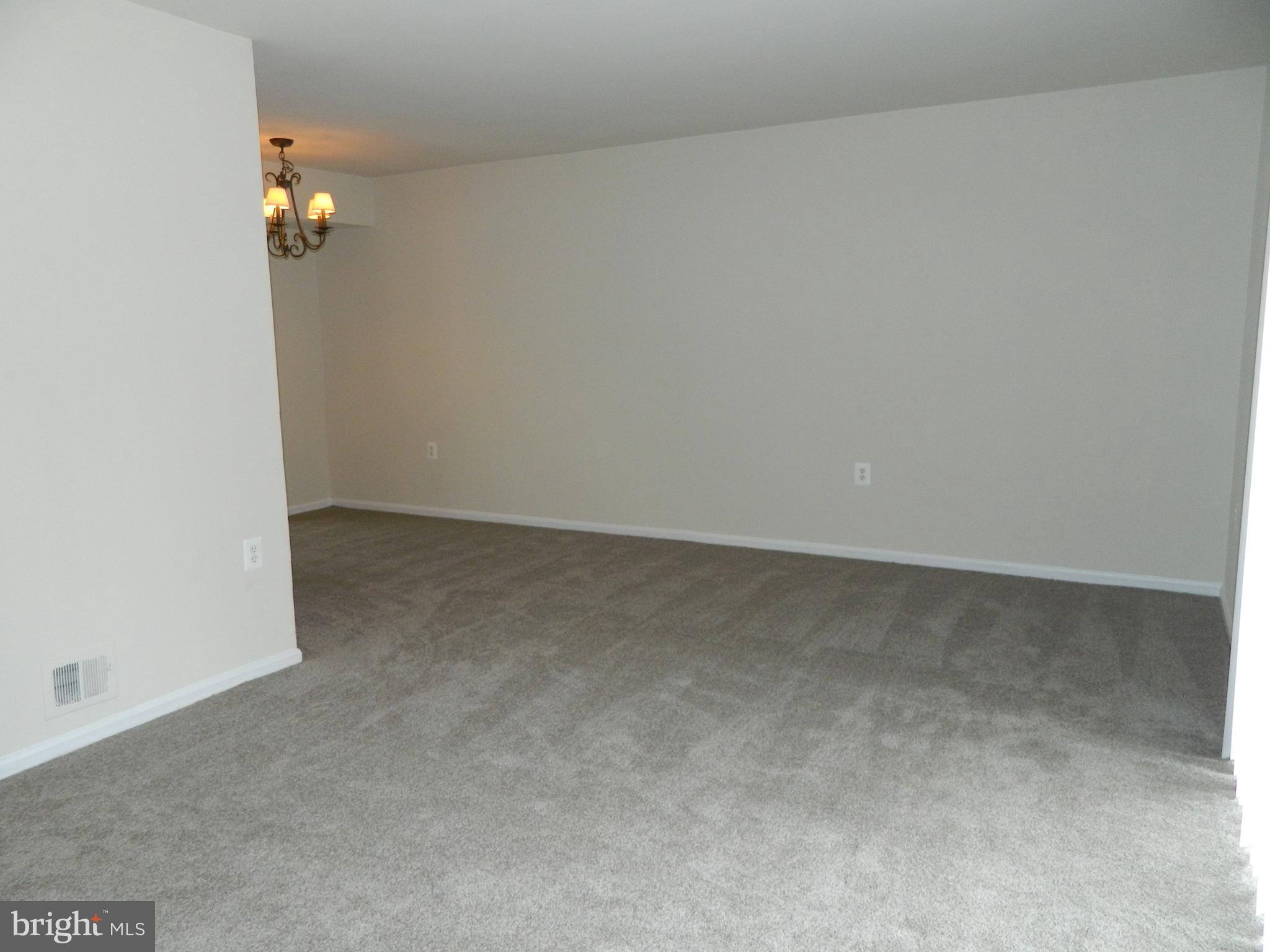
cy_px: 476
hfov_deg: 69.4
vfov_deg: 54.9
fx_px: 917
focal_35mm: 25
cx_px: 635
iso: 200
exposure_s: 1/30
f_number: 3.1
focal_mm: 4.5
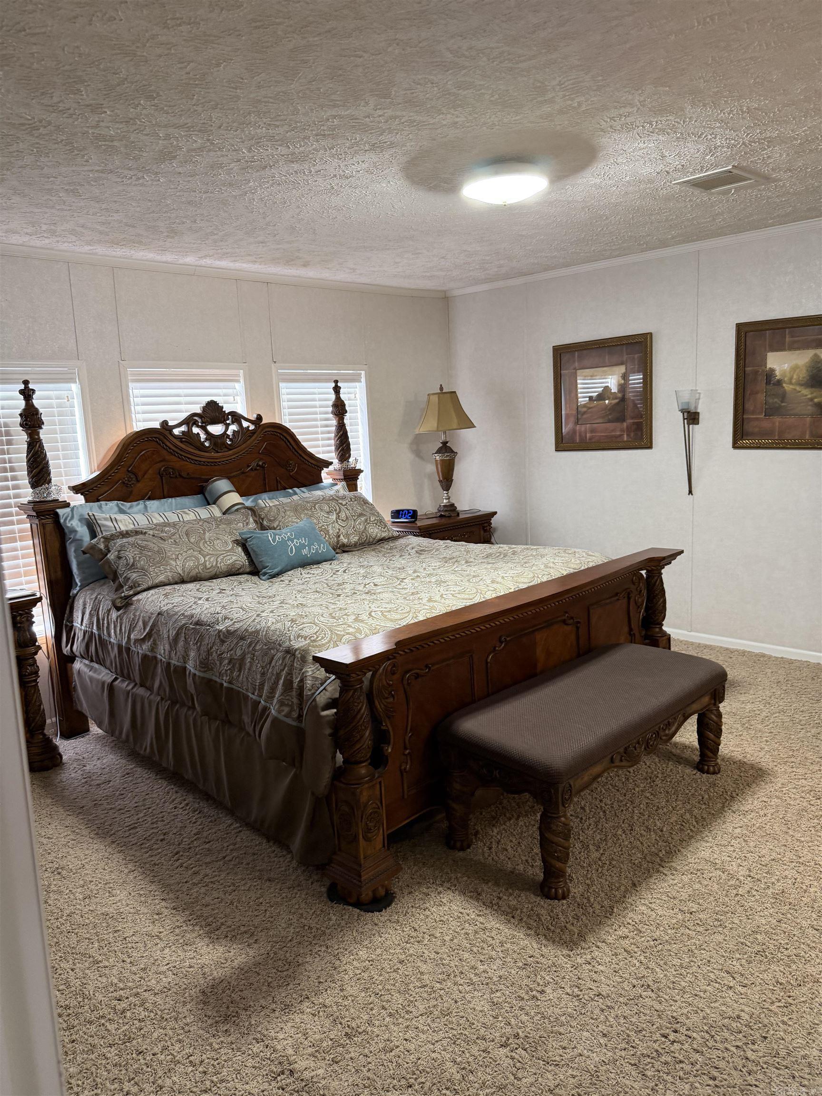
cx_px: 411
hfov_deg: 56.8
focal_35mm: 24
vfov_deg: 71.6
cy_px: 548
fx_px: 760
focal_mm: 6.76
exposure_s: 1/60
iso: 320
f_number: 1.78
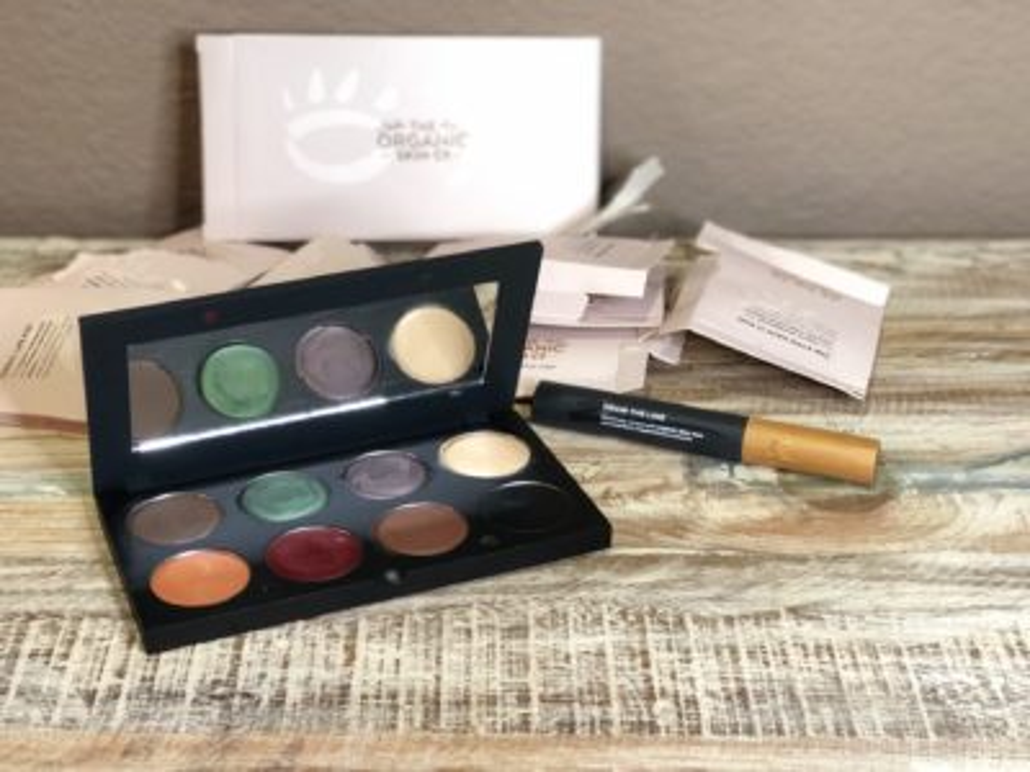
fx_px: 1696
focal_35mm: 57
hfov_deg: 33.8
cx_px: 515
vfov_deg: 25.7
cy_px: 386
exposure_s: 1/30
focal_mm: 6.6
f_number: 2.8
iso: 250
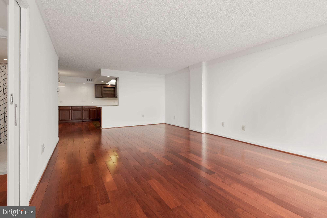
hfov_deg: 96.7
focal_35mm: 16
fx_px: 145
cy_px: 109
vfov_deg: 73.8
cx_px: 164
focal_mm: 16
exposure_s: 1/30
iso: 200
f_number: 8
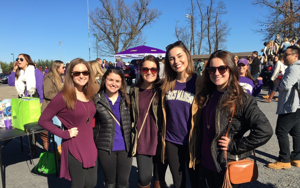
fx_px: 254
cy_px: 112
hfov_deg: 61.2
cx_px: 151
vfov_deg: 40.5
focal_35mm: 31
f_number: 2.2
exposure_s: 1/1166
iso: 25
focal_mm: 4.15
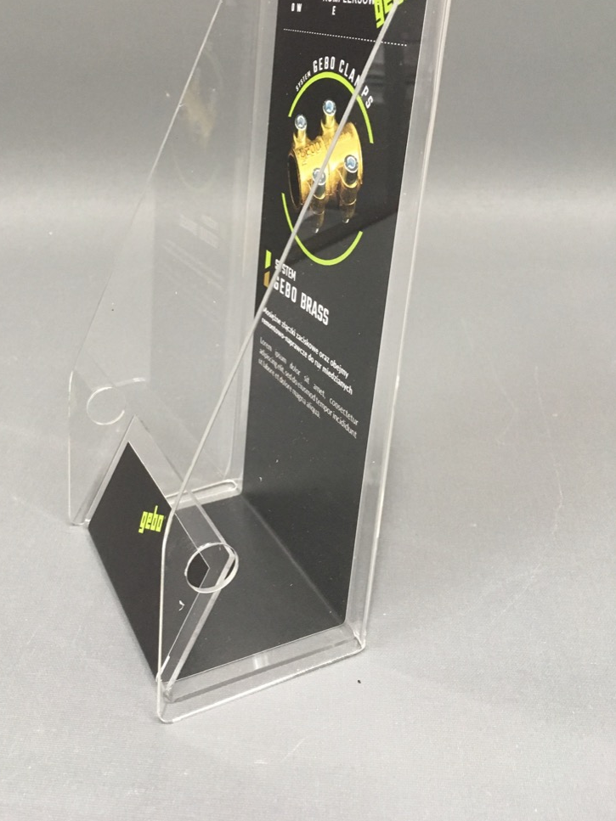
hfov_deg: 39.4
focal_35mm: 36
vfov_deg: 51.0
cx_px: 235
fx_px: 854
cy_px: 324
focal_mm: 4.15
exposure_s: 1/33
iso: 200
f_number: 2.2
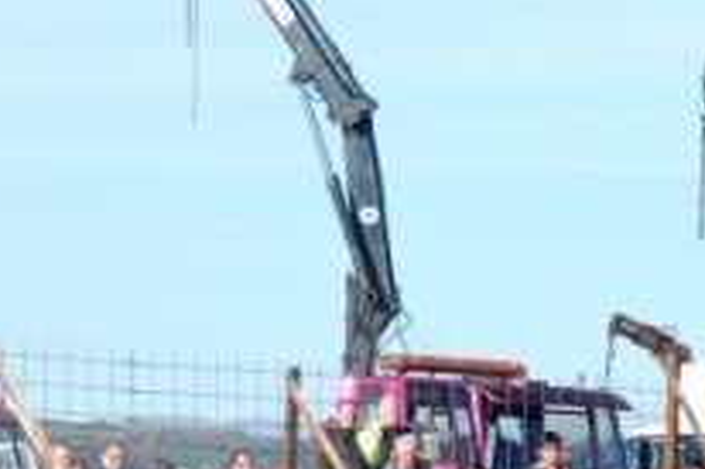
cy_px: 668
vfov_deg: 3.8
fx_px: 7122
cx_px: 489
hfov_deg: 5.7
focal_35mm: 364
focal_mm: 78
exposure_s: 1/1000
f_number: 5.6
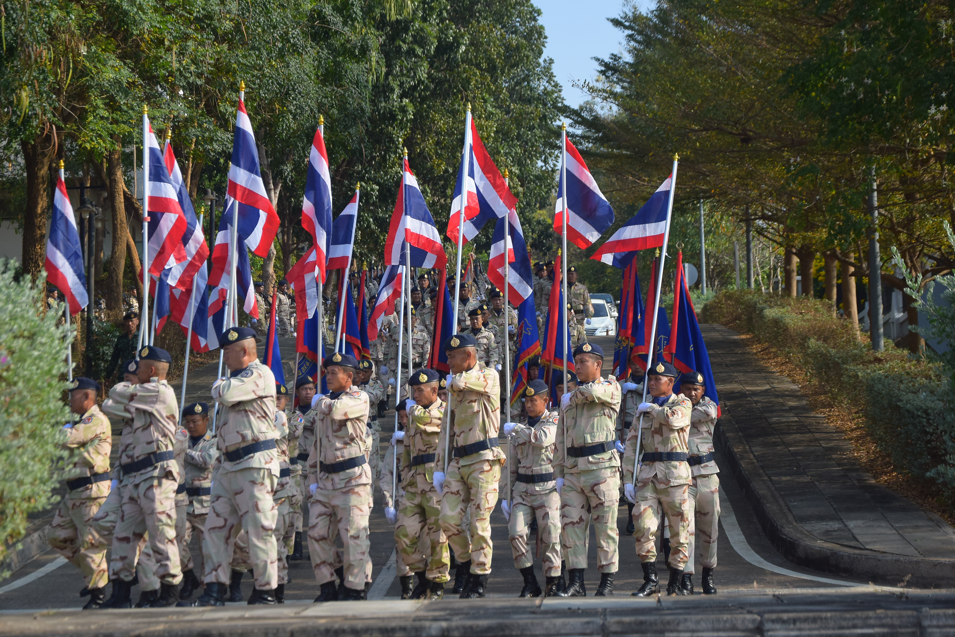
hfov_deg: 27.0
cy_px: 318
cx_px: 478
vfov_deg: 18.2
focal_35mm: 75
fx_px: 1990
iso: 640
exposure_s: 1/2000
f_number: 5
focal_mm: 50
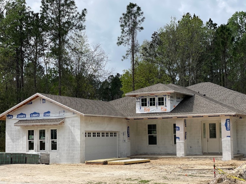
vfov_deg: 22.9
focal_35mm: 64
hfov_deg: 30.2
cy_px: 99
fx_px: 455
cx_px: 137
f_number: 2
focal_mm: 6
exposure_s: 1/2398
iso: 32
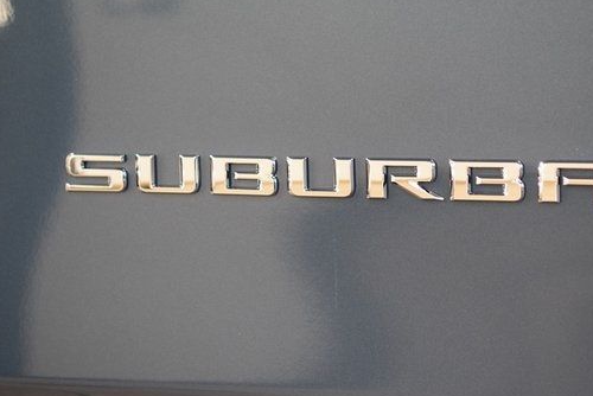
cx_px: 370
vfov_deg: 14.3
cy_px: 182
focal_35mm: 96
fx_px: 1582
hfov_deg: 21.2
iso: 1600
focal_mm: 50
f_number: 2.8
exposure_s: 1/60
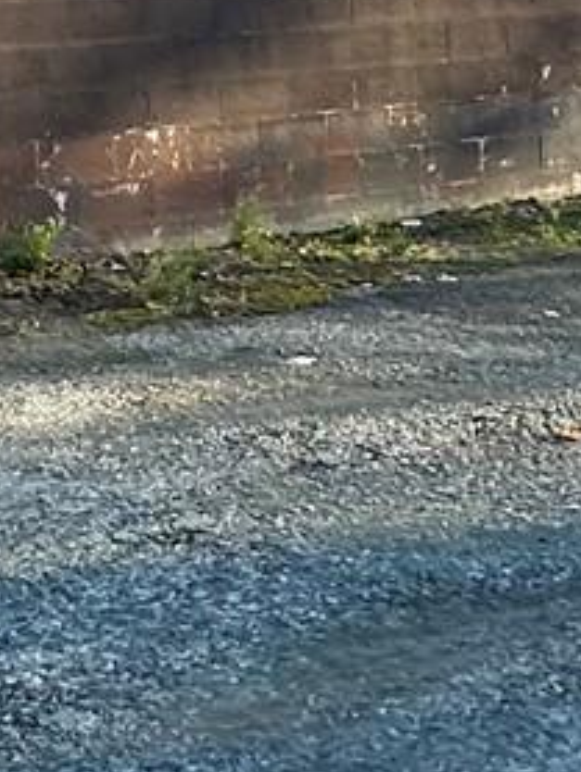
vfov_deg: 18.0
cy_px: -175
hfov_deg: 14.4
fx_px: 2301
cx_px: 239
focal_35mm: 103
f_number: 2.2
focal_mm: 2.22
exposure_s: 1/181
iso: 40
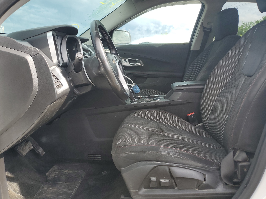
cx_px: 133
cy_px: 100
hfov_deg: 67.3
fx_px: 200
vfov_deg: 53.1
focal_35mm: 26
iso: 50
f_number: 1.5
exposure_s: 1/500
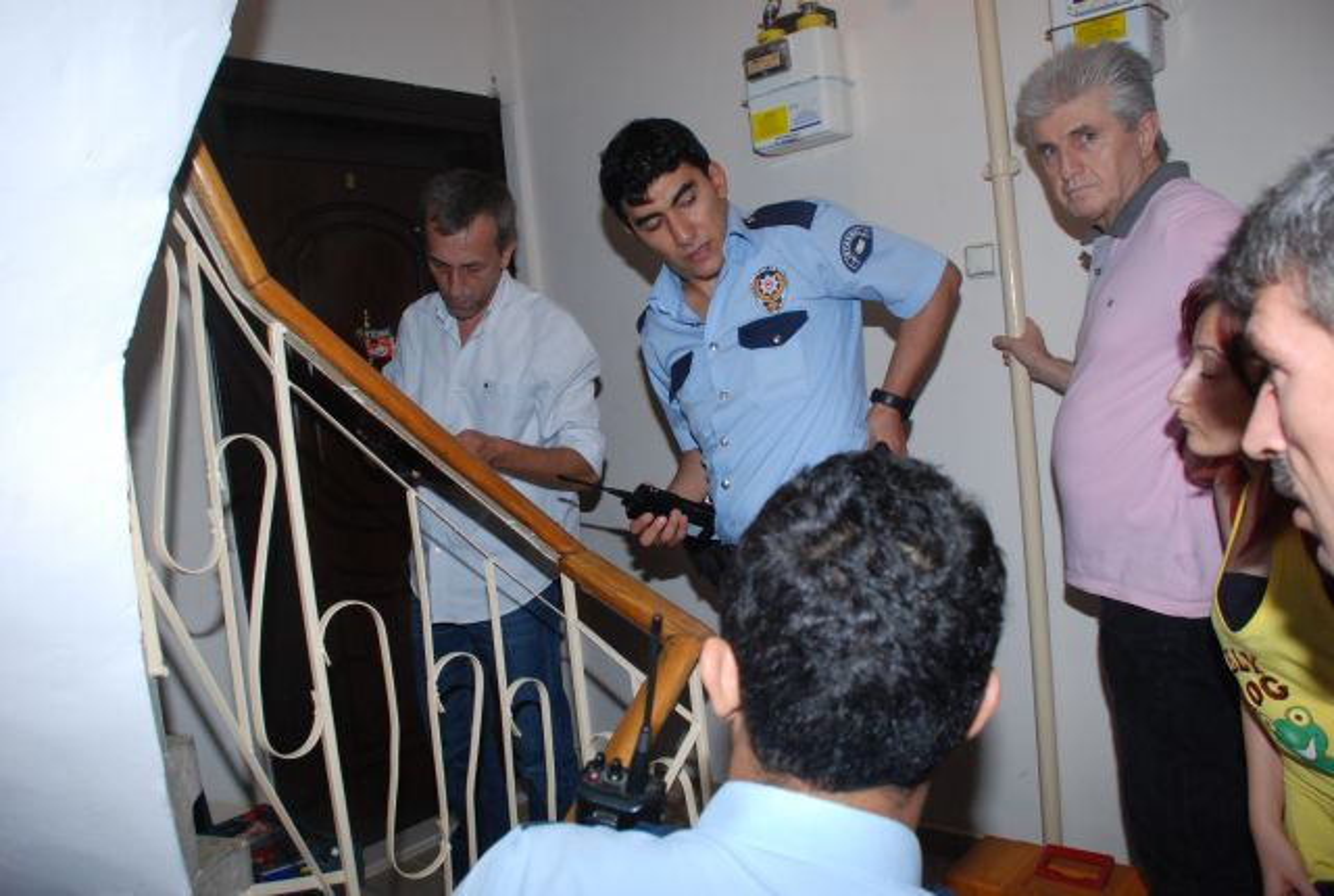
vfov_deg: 43.8
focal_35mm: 30
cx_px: 667
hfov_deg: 61.8
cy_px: 448
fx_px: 1114
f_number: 7.1
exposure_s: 1/60
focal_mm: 20
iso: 1000
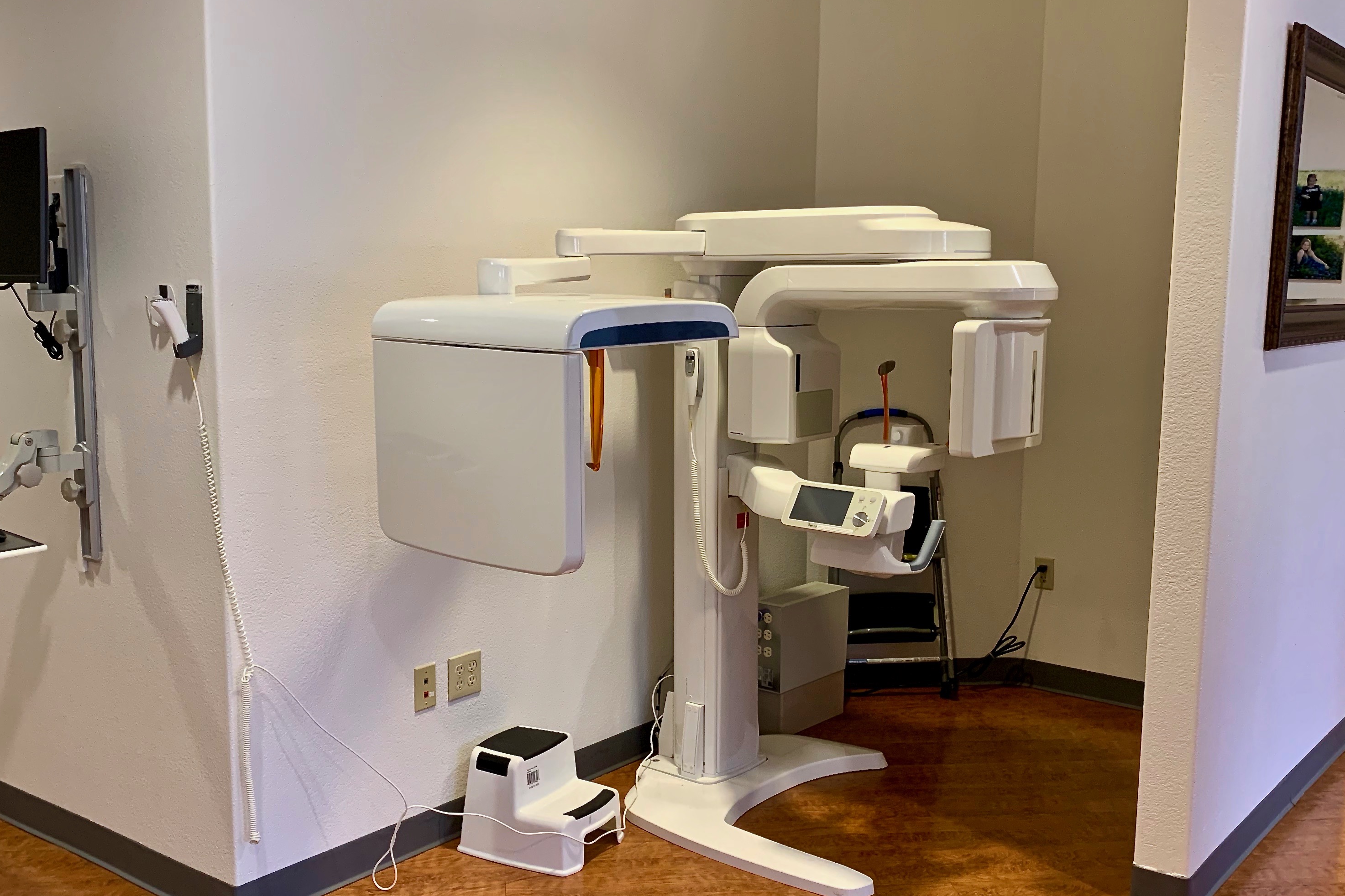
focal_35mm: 37
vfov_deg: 35.9
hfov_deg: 51.9
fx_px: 1382
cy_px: 479
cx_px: 654
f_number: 1.8
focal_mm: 4.25
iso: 160
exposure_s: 1/60
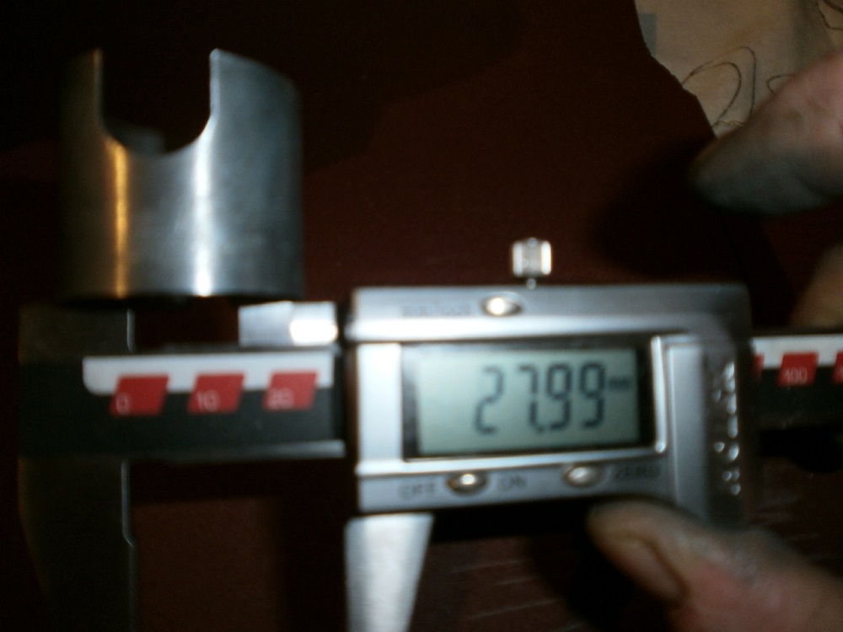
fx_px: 658
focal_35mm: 27
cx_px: 422
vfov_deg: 51.4
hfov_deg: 65.3
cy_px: 316
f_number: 2.9
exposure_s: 1/30
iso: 125
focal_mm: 4.8
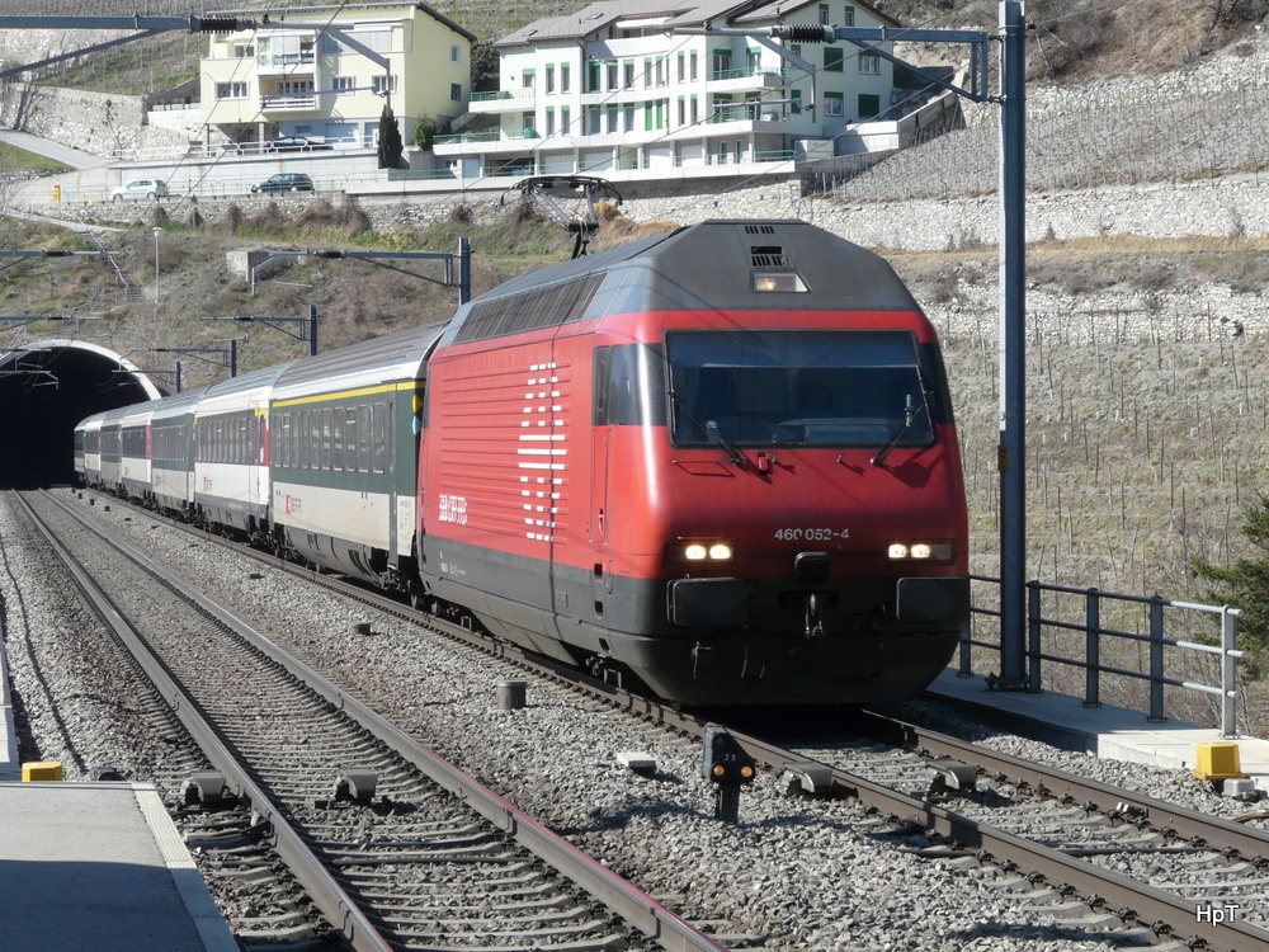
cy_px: 476
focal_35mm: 106
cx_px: 634
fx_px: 3886
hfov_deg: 18.5
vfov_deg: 14.0
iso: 100
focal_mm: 17.5
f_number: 5.6
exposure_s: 1/250
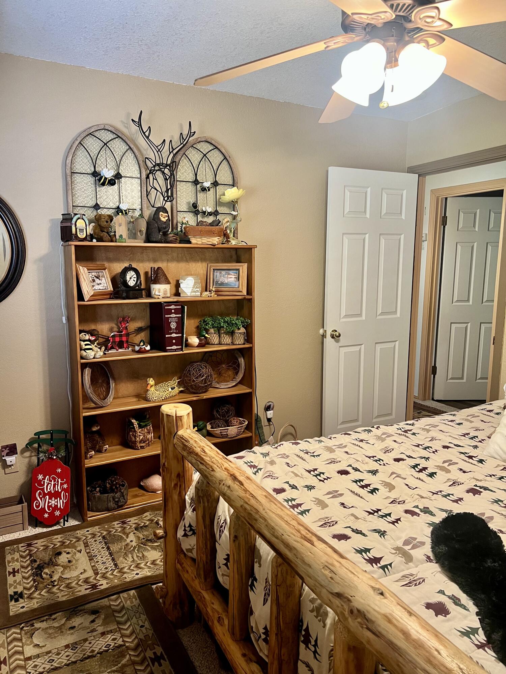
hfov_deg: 53.1
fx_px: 507
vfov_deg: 67.3
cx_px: 253
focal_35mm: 26
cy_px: 337
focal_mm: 5.7
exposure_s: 1/60
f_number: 1.5
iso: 100
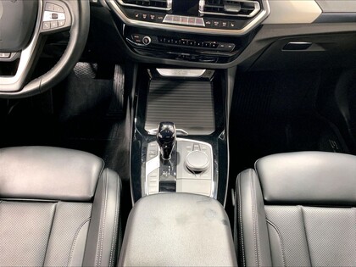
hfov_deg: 61.7
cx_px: 178
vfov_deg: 48.2
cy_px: 134
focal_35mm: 29
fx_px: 298
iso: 125
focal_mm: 3
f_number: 1.8
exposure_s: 1/49
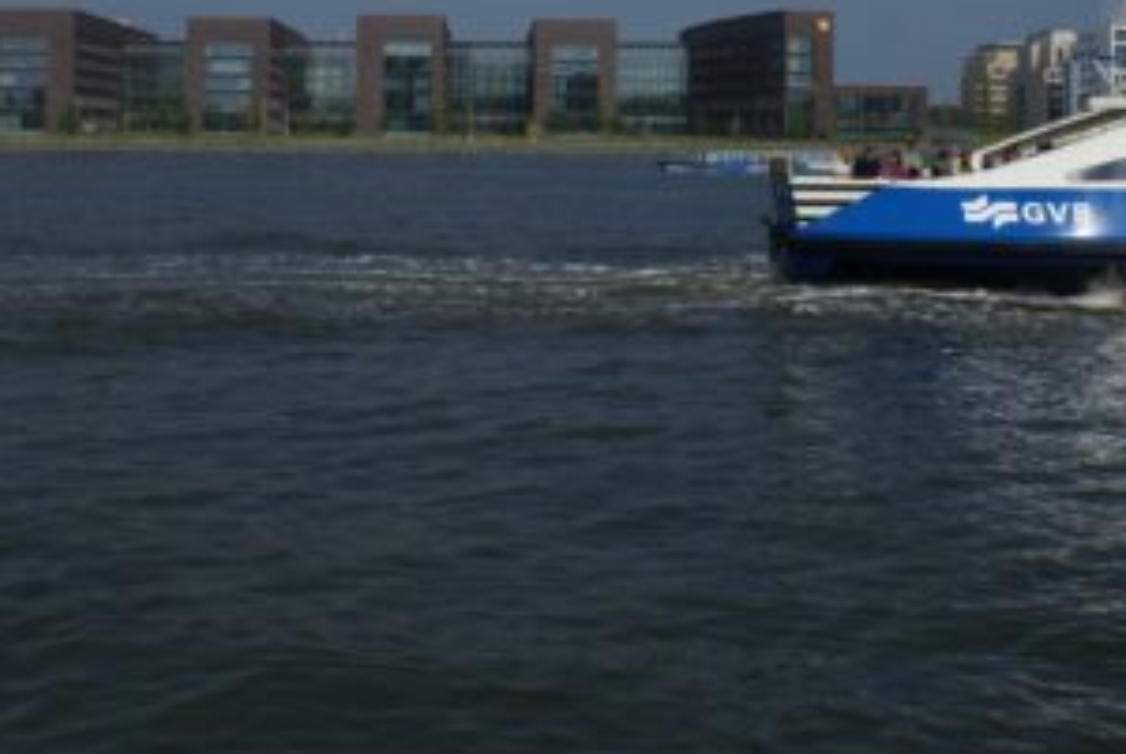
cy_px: 49
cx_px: 702
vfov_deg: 22.1
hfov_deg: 33.2
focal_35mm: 60
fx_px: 1879
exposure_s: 1/500
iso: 100
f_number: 10
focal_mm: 20
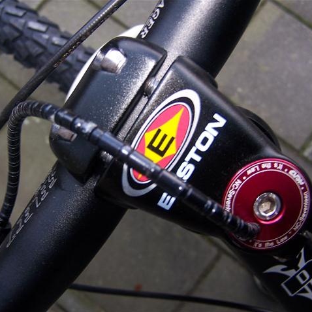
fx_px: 459
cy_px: 156
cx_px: 142
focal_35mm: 45
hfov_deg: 37.5
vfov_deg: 37.6
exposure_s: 1/60
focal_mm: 6.3
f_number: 2.8
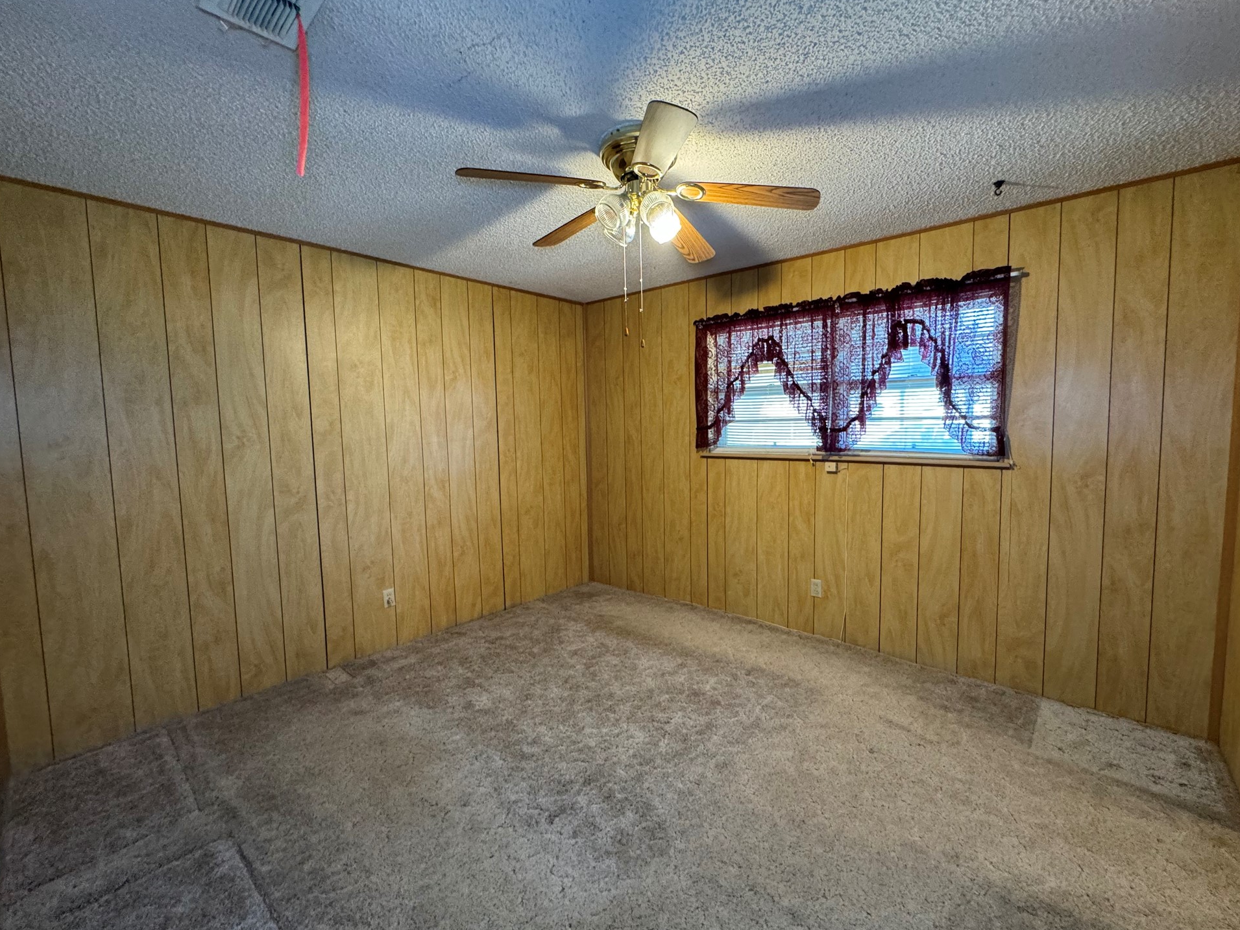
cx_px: 648
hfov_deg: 98.1
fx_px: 537
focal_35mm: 15
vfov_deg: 81.8
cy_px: 460
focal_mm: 2.22
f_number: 2.2
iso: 500
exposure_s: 1/60
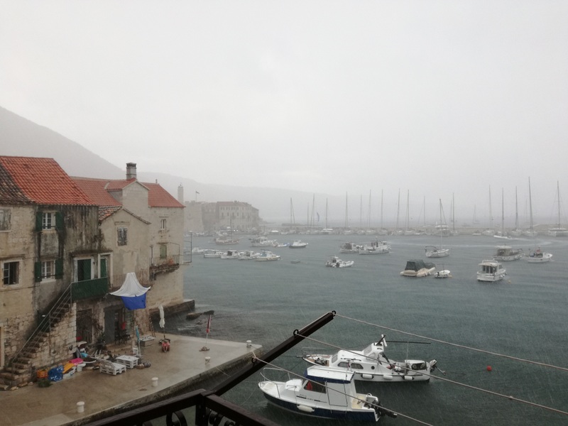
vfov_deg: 51.4
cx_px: 284
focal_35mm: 27
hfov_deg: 65.3
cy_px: 213
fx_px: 443
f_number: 2
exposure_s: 1/109
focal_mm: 3.79
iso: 50
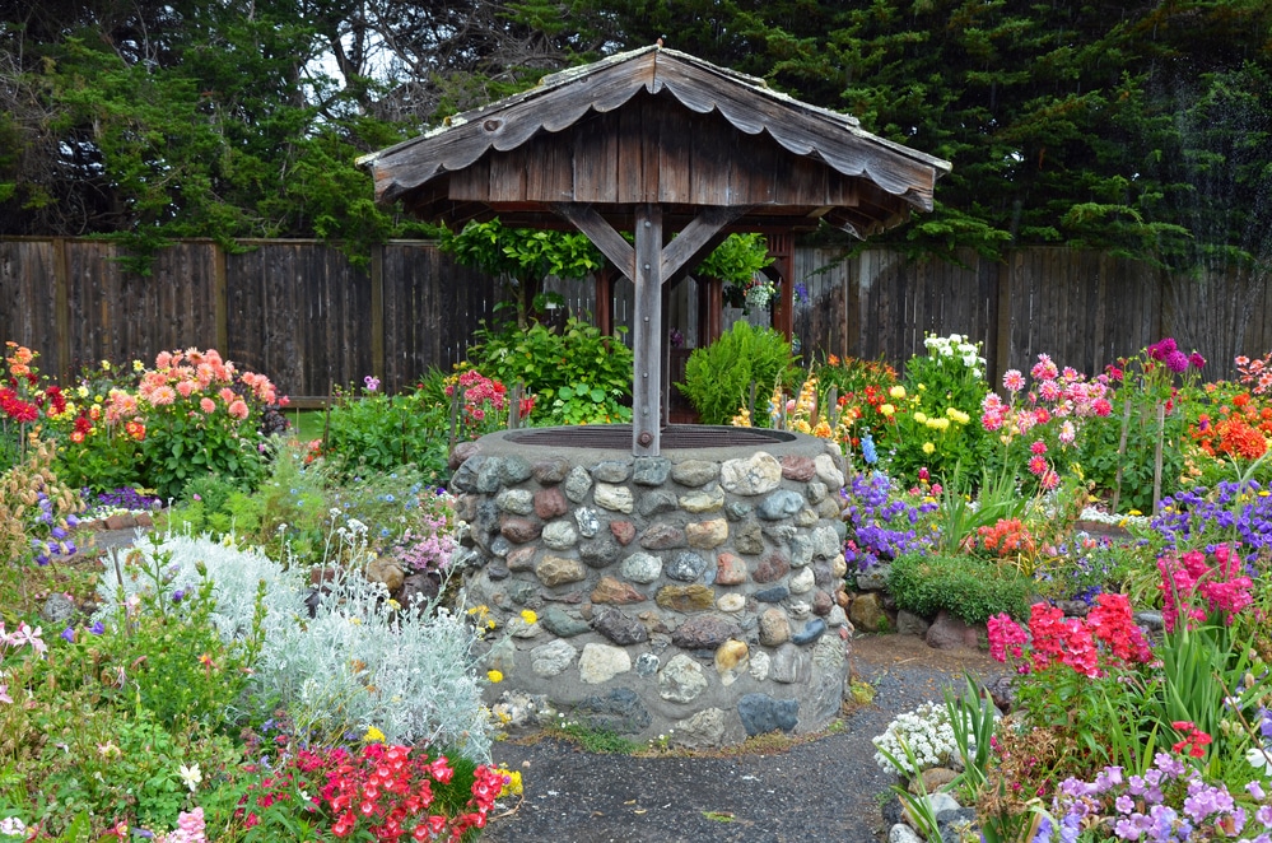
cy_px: 422
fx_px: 1375
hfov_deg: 49.6
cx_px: 636
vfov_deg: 34.1
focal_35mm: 39
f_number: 7.1
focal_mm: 26
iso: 400
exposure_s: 1/200
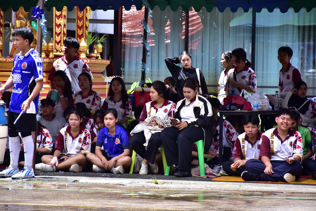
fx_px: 1843
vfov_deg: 6.5
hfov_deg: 9.8
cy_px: 106
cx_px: 158
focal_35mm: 210
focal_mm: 140
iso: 400
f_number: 5.6
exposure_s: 1/800
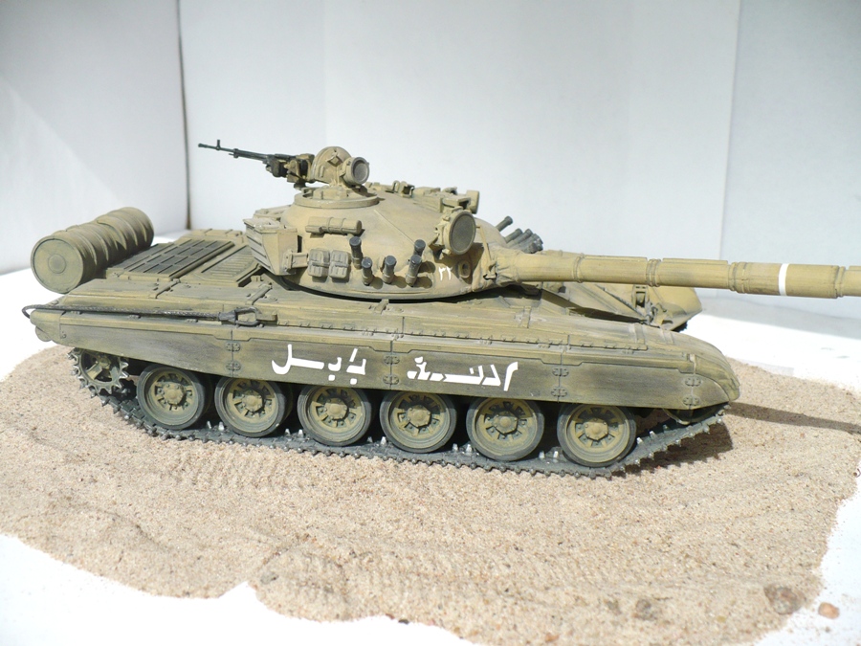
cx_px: 430
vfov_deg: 38.7
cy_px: 323
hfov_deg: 50.1
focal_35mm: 37
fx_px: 920
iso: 100
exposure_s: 1/1000
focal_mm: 6.1
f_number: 2.8
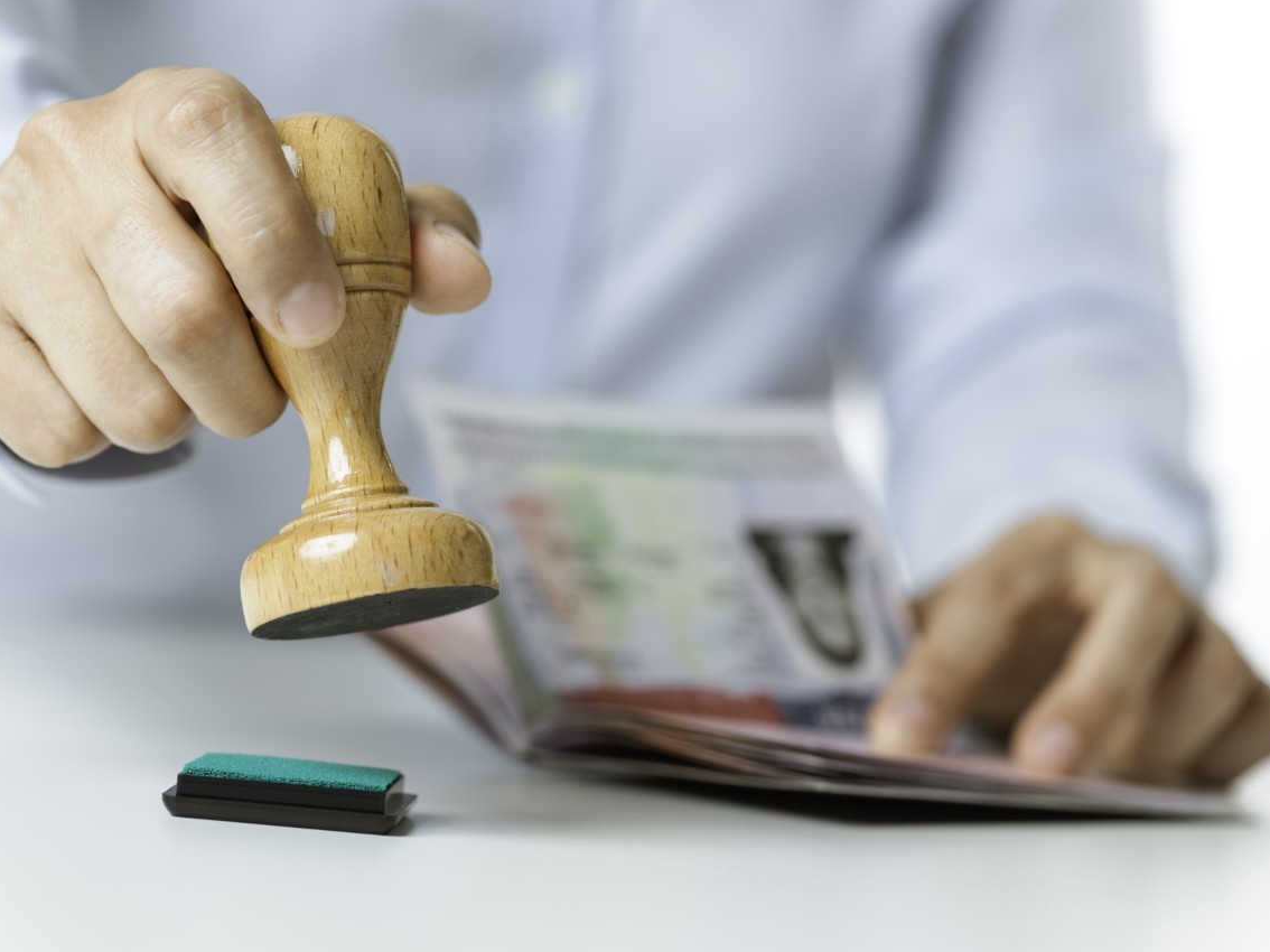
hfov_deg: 17.3
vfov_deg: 13.0
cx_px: 642
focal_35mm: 114
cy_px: 475
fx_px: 4182
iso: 100
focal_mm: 105
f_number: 5.6
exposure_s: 1/100
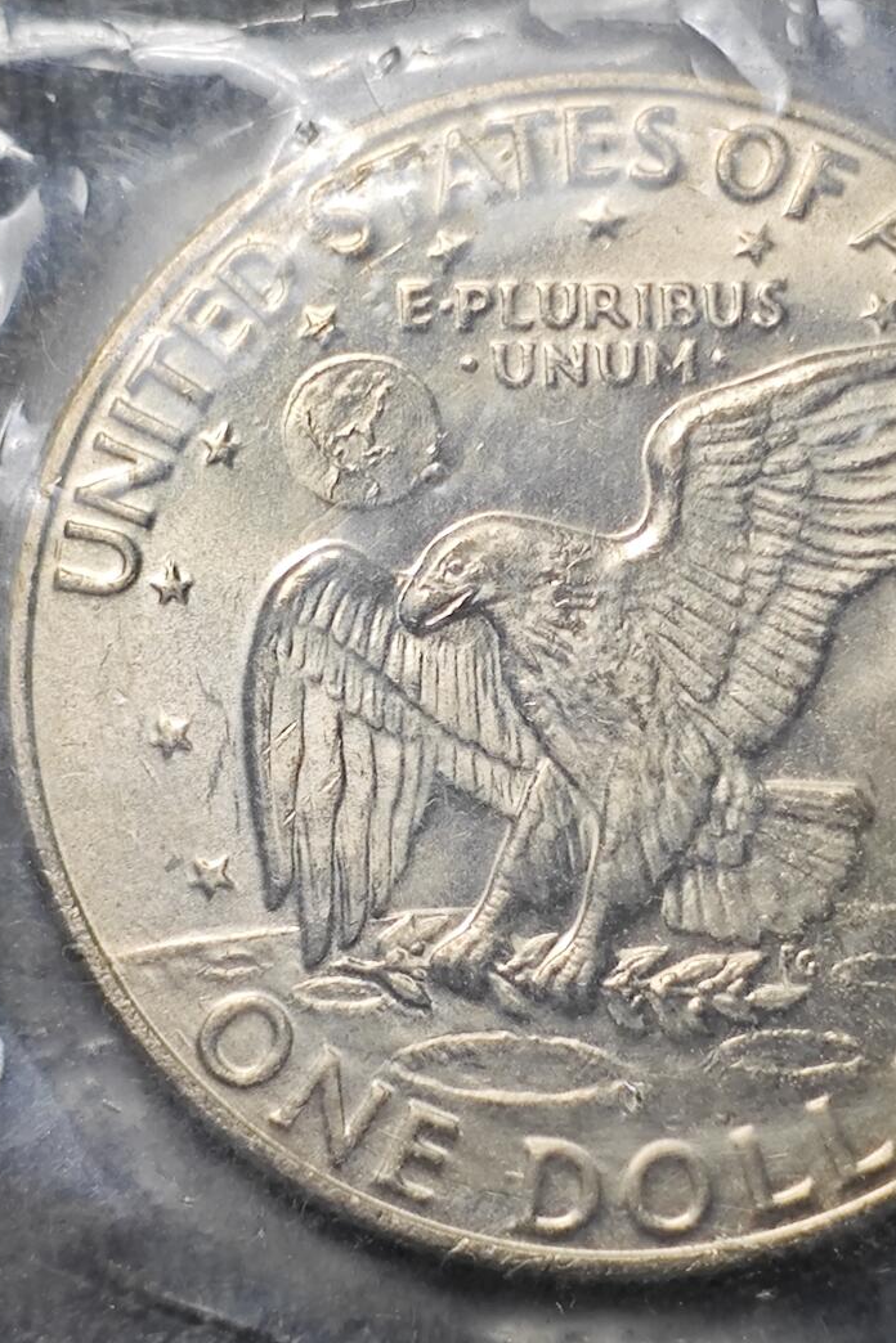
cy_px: 670
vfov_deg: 17.1
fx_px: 4480
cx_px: 572
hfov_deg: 11.4
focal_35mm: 120
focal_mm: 5.84
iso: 50
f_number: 1.6
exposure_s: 1/100
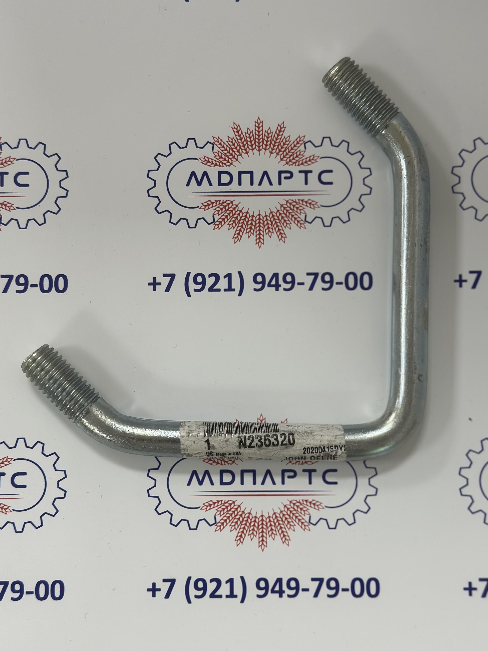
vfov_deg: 39.7
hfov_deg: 30.3
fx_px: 902
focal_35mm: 48
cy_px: 326
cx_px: 244
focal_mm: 6.86
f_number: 1.78
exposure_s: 1/100
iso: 80
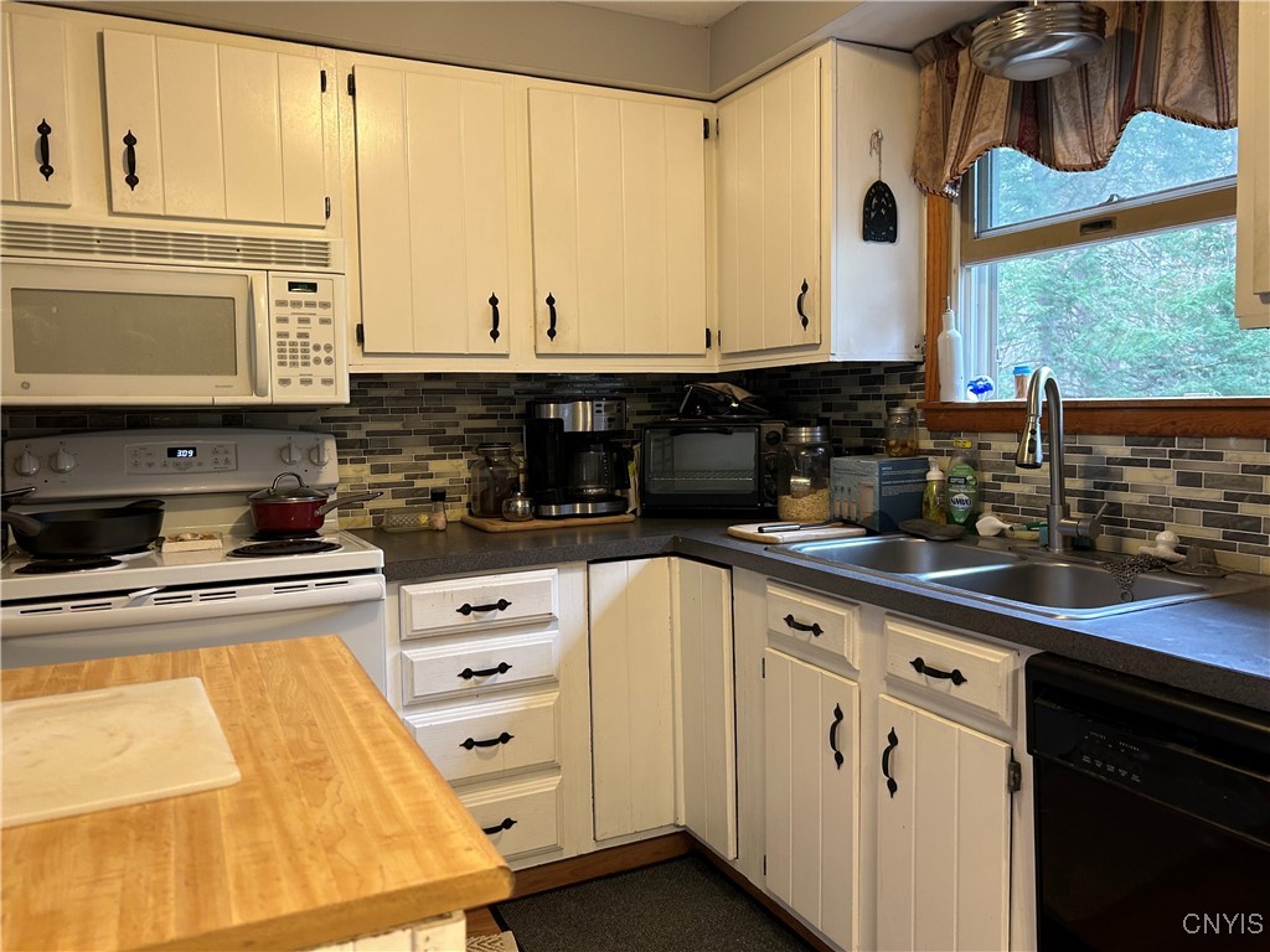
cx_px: 635
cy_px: 476
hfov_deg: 67.3
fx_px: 954
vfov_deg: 53.1
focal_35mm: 26
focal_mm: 5.7
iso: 100
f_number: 1.5
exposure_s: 1/60
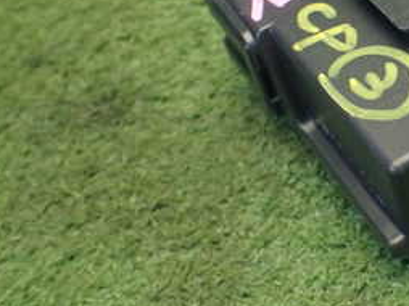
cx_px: 438
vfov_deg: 20.5
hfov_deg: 25.6
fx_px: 838
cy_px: 69
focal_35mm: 71
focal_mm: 5.4
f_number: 2.3
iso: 800
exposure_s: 1/125
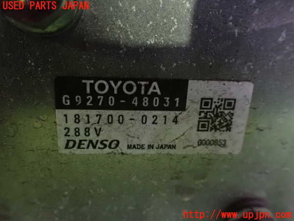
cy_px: 110
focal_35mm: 30
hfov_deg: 60.0
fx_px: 255
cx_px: 147
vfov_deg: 46.8
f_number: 2.3
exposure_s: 1/15
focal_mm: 5.4
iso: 1600
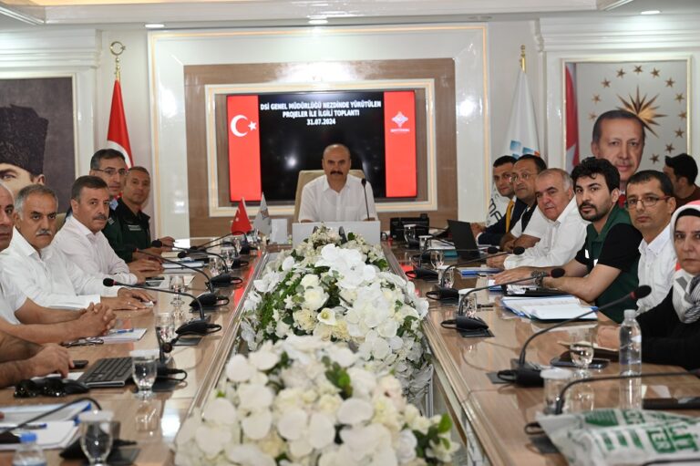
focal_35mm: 70
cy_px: 233
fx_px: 1360
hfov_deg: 28.9
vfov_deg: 19.4
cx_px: 350
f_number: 4
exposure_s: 1/60
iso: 360
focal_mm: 70
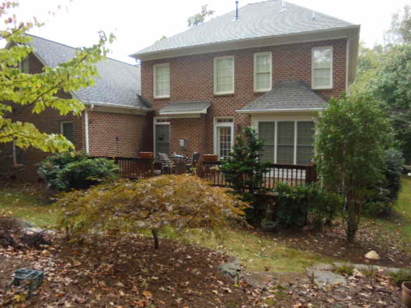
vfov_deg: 53.1
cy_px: 154
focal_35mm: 26
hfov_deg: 67.3
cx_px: 206
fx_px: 309
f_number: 3.5
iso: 160
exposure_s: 1/50
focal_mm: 4.6
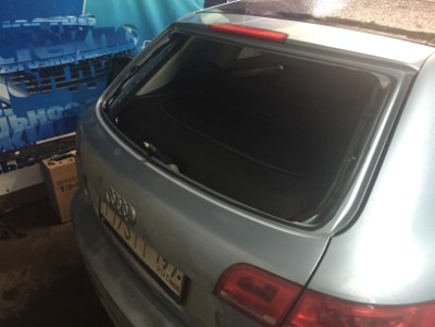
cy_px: 164
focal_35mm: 29
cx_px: 218
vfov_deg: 48.2
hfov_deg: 61.7
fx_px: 364
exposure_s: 1/17
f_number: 2.2
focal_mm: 4.15
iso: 320
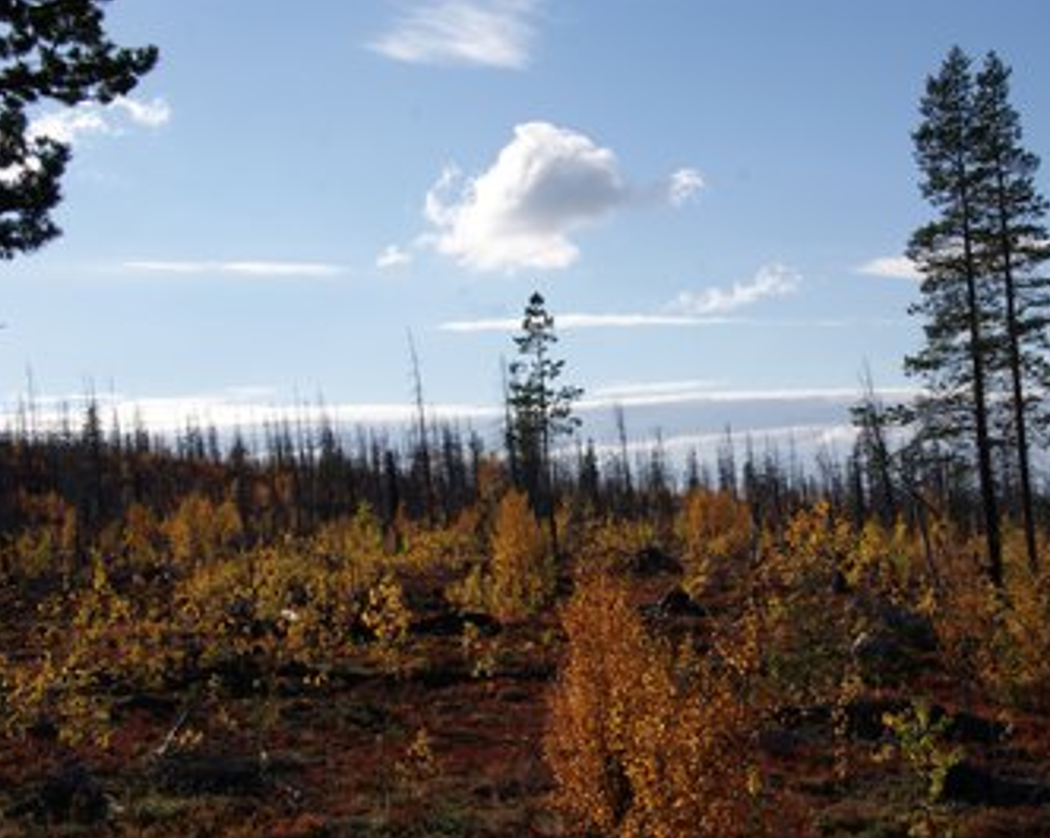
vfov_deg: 29.6
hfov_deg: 36.6
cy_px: 421
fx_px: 1583
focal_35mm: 51
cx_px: 604
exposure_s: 1/125
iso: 100
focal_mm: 30
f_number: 13
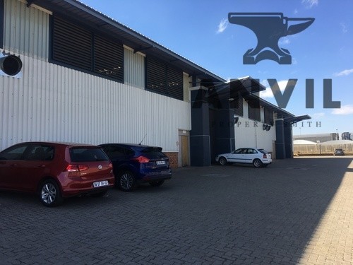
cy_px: 132
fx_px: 296
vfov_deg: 48.2
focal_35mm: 29
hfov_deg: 61.7
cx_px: 176
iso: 25
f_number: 2.2
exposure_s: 1/769
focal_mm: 4.15
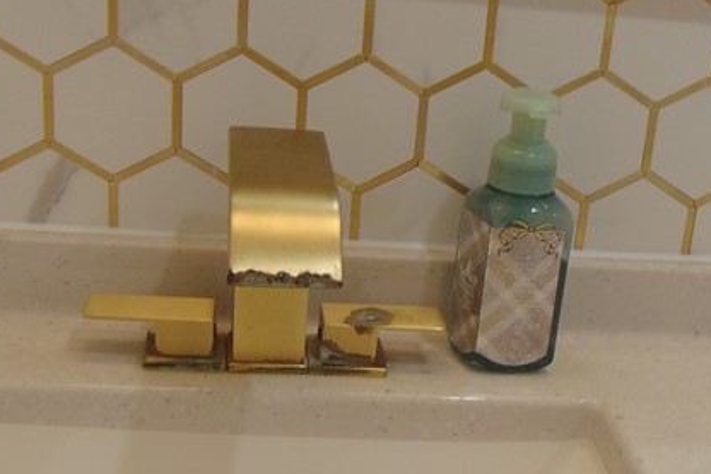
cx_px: 473
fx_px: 1263
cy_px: 310
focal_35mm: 64
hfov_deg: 31.2
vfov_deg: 21.2
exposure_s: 1/40
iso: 80
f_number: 3
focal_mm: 4.5
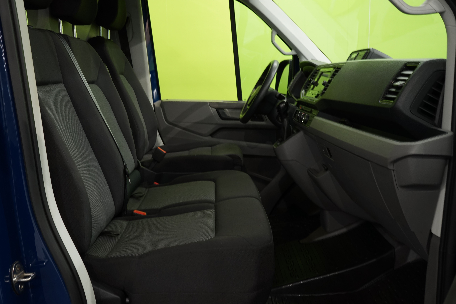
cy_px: 152
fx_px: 418
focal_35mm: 33
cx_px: 228
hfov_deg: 57.2
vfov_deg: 40.0
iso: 500
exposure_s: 1/6
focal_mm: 33
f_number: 11
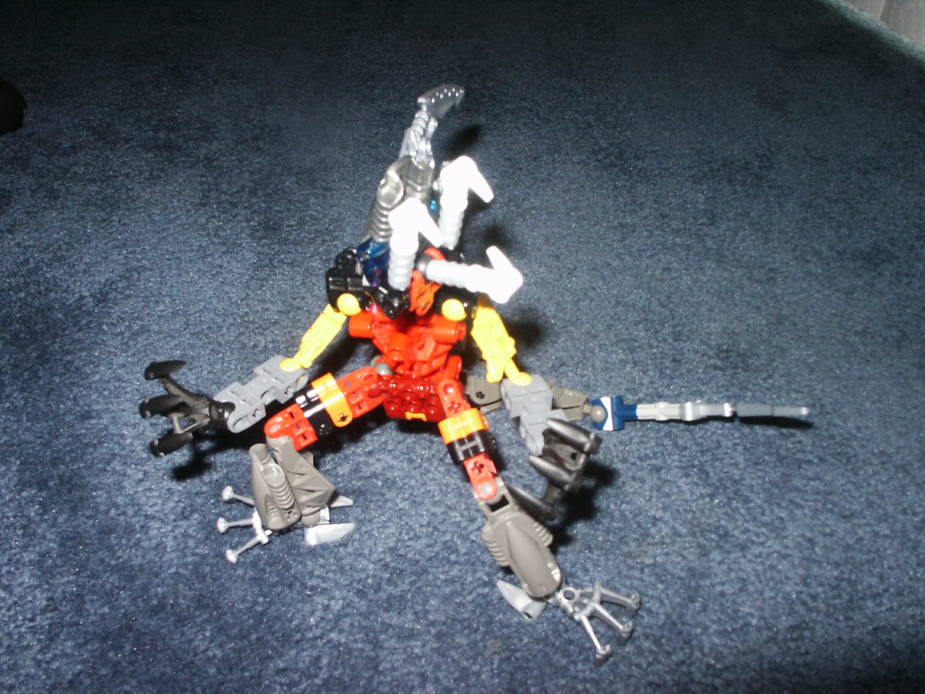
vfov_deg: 40.7
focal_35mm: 35
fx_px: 935
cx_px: 462
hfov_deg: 52.6
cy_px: 347
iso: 200
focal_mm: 7.18
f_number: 6.7
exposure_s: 1/45
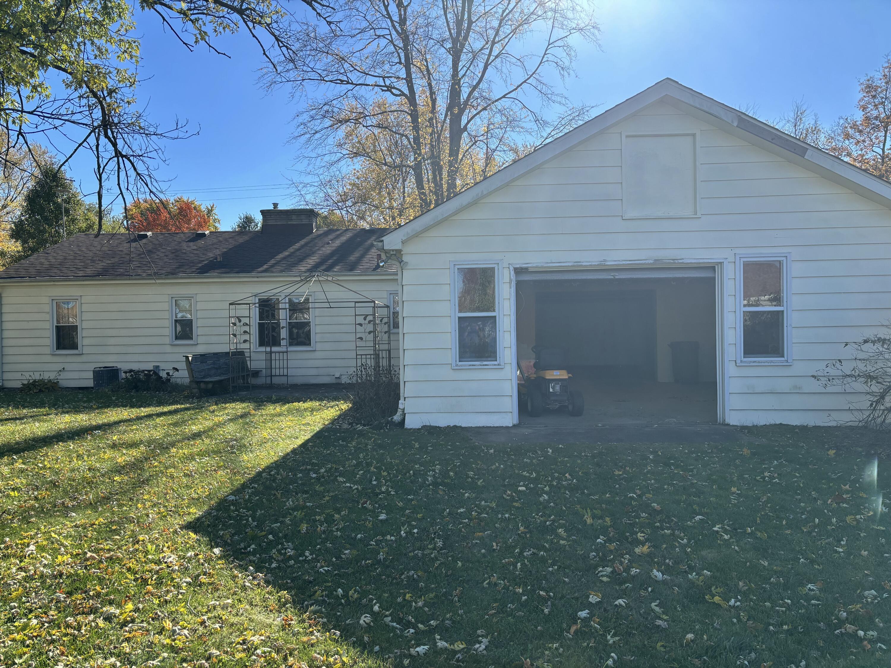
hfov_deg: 67.3
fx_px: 669
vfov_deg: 53.1
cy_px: 334
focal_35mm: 26
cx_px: 446
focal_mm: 5.96
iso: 50
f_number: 1.6
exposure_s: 1/2062
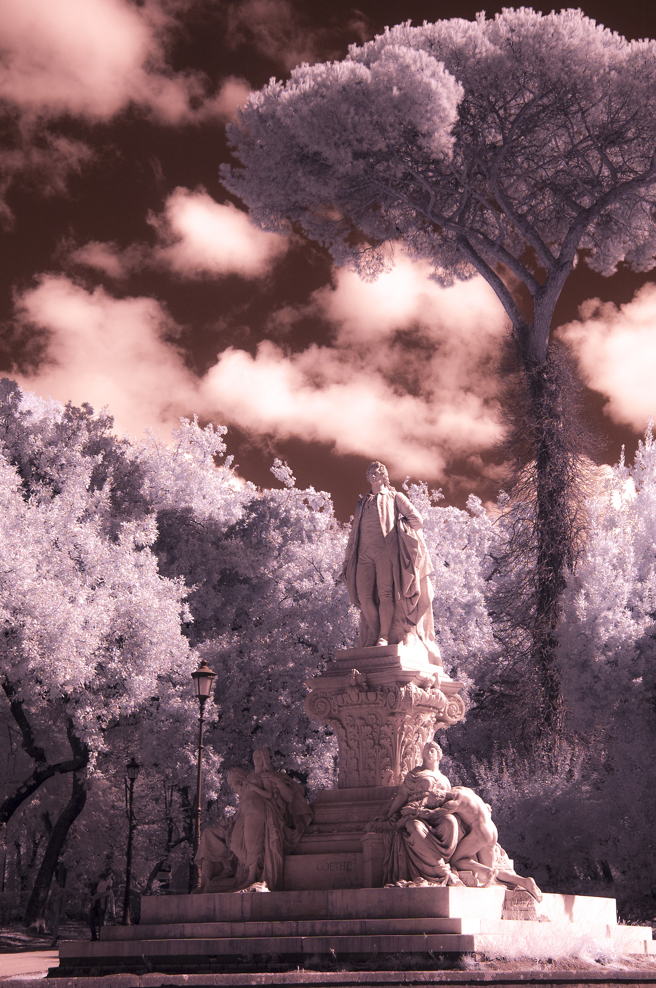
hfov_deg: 20.0
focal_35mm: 68
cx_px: 377
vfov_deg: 29.7
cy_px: 518
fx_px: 1863
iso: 200
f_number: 6.3
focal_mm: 38
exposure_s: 1/800
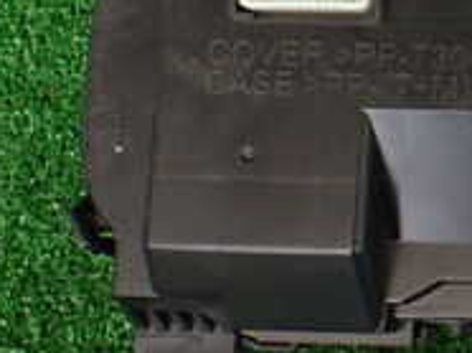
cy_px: 36
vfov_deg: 15.0
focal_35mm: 97
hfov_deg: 17.7
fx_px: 1321
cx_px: 751
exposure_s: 1/125
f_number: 2.3
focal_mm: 5.4
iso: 640
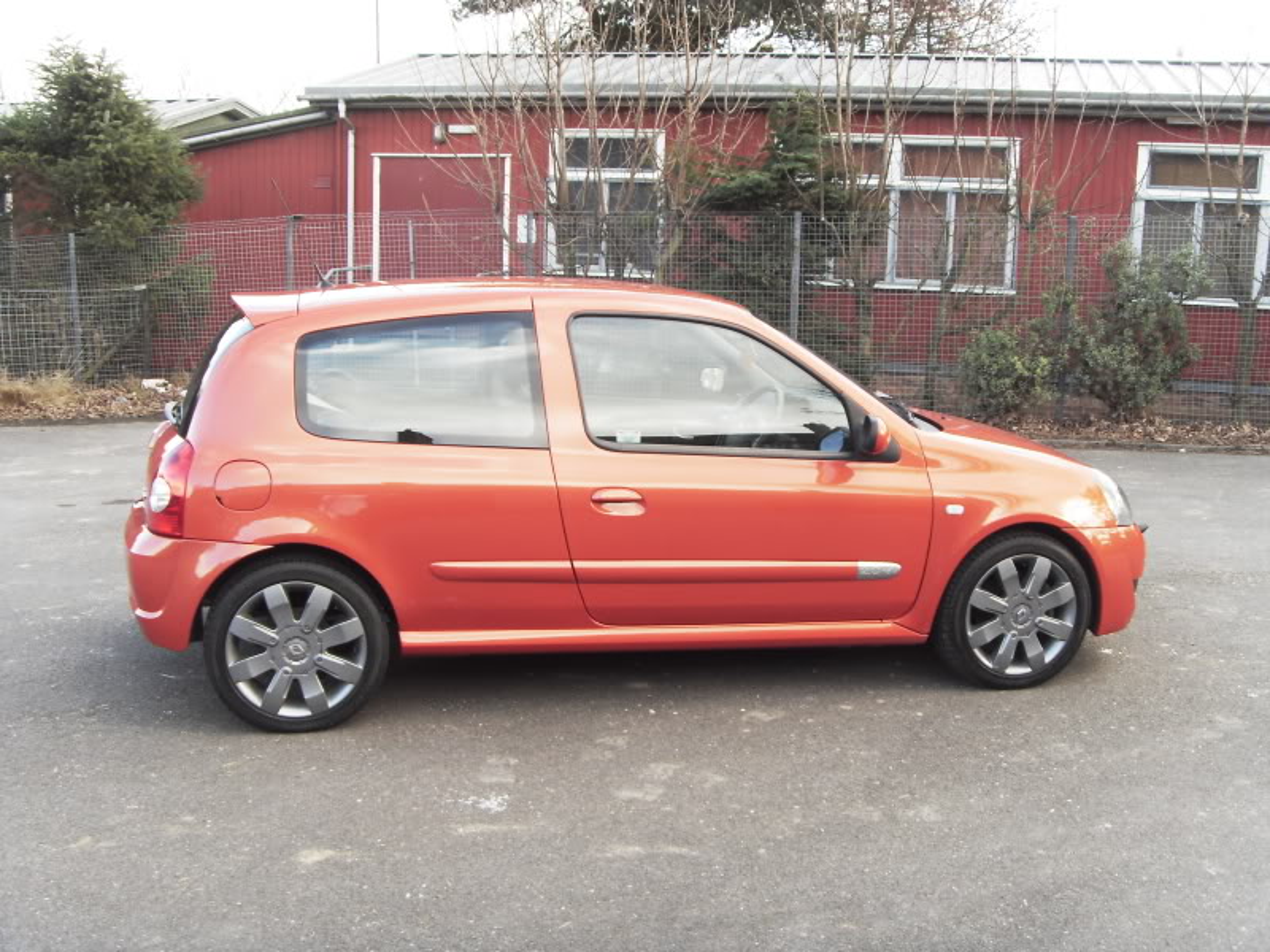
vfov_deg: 36.8
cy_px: 476
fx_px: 1431
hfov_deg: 47.9
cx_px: 635
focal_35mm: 39
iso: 80
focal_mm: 6.6
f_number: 3.5
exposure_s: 1/90
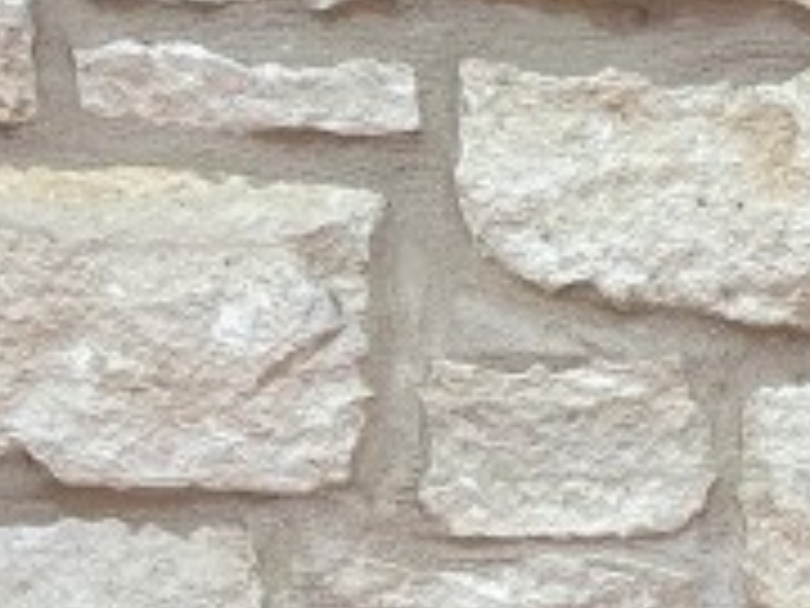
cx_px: 1760
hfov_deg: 11.6
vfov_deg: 9.3
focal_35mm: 148
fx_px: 3463
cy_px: 1261
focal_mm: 5.96
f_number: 1.6
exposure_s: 1/60
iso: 100
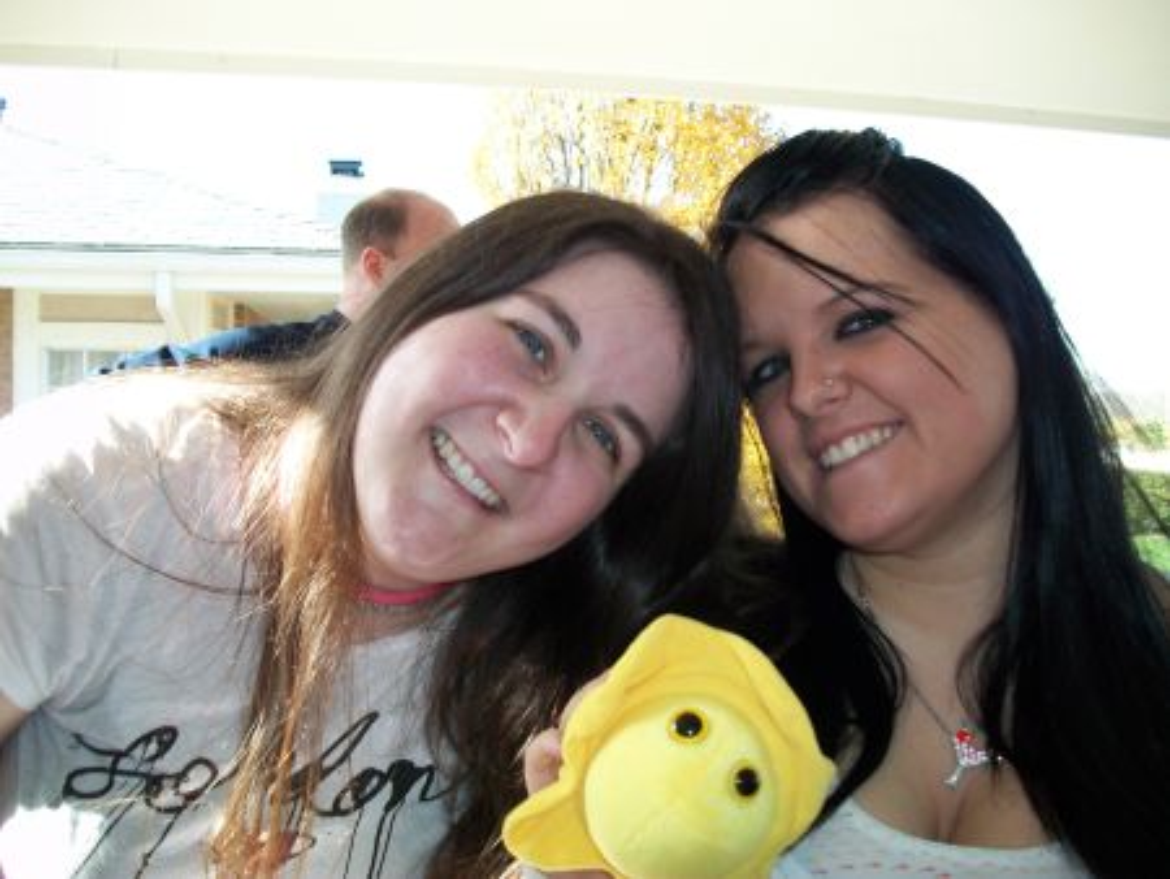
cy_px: 440
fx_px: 1082
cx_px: 585
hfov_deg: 56.8
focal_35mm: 32
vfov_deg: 44.2
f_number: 2.9
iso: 80
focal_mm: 5.7
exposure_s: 1/125
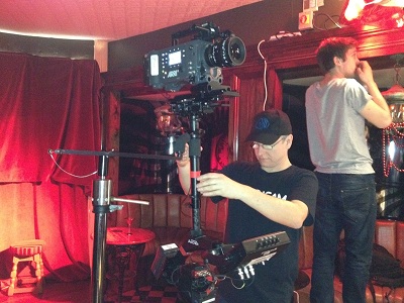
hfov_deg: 52.6
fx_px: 408
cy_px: 152
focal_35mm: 35
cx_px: 202
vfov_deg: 40.7
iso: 800
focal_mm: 4.28
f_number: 2.4
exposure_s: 1/16
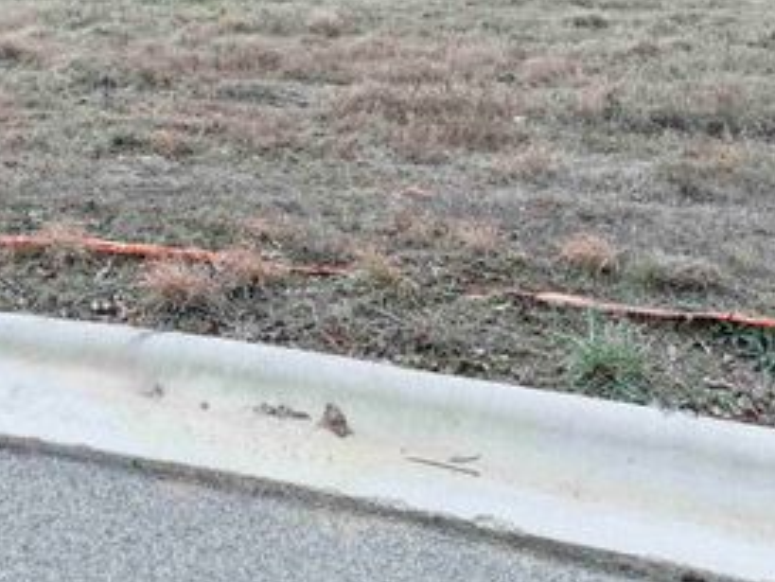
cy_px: 58
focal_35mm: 44
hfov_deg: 42.3
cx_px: 247
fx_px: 986
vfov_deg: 31.4
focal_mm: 6.76
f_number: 1.78
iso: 100
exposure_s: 1/4405
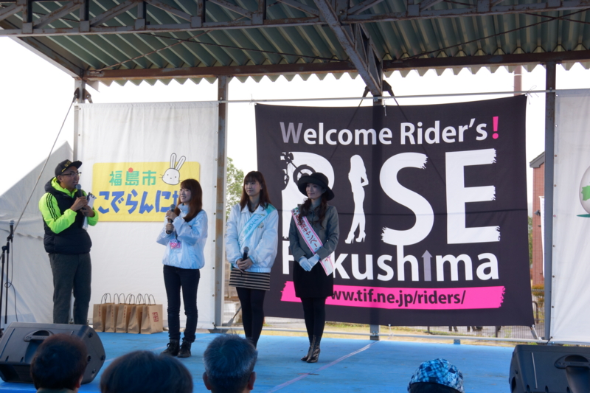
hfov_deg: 36.3
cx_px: 295
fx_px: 901
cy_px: 196
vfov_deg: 24.6
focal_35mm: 55
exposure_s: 1/160
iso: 400
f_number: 4.5
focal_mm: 37
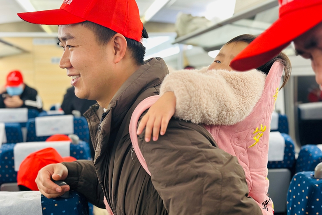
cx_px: 160
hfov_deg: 38.9
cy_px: 97
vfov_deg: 26.5
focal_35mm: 51
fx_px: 456
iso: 250
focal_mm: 6.86
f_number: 1.78
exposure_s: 1/60
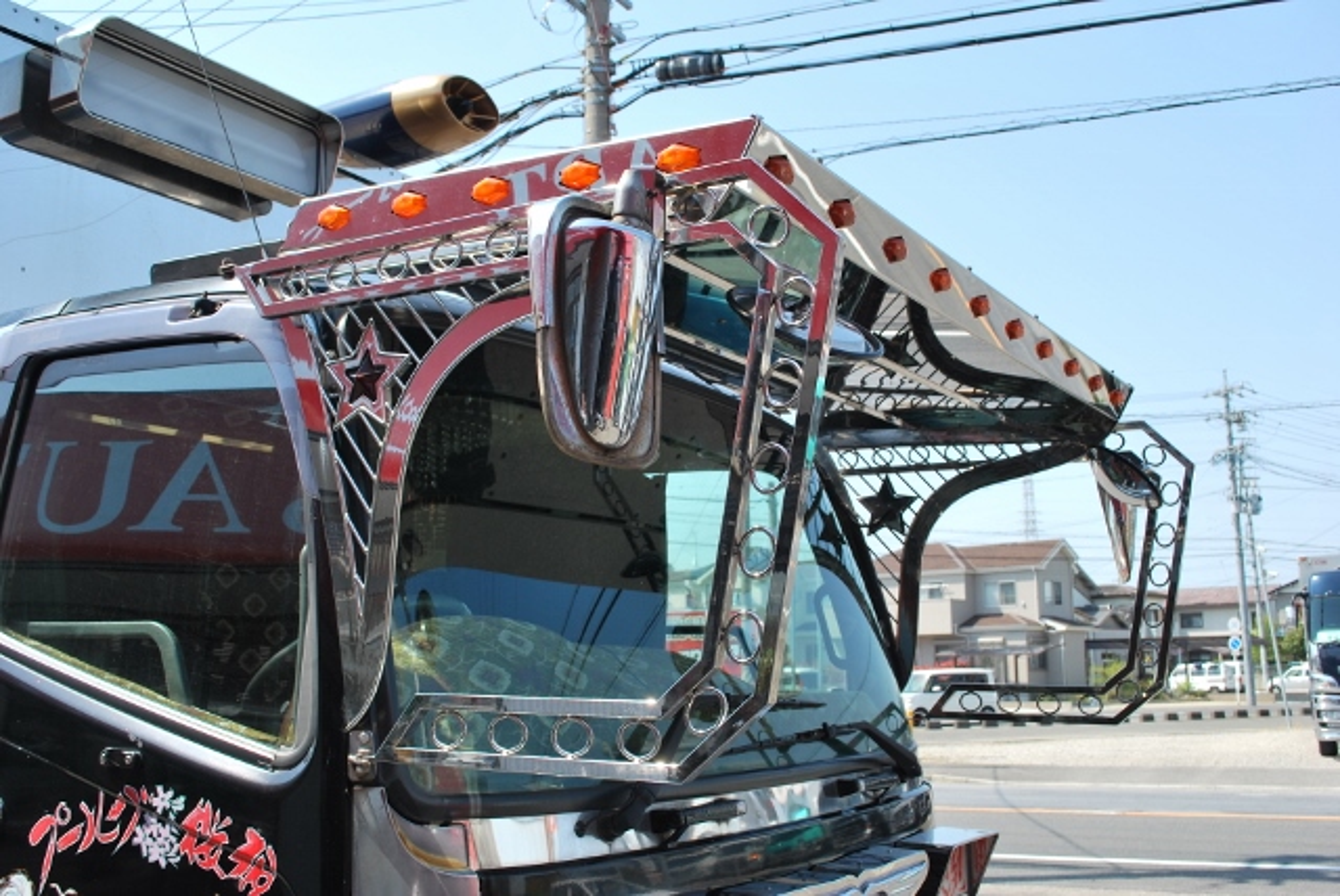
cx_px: 670
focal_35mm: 36
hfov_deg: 53.1
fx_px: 1341
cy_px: 448
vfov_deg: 36.9
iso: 100
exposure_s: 1/160
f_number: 6.3
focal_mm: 24
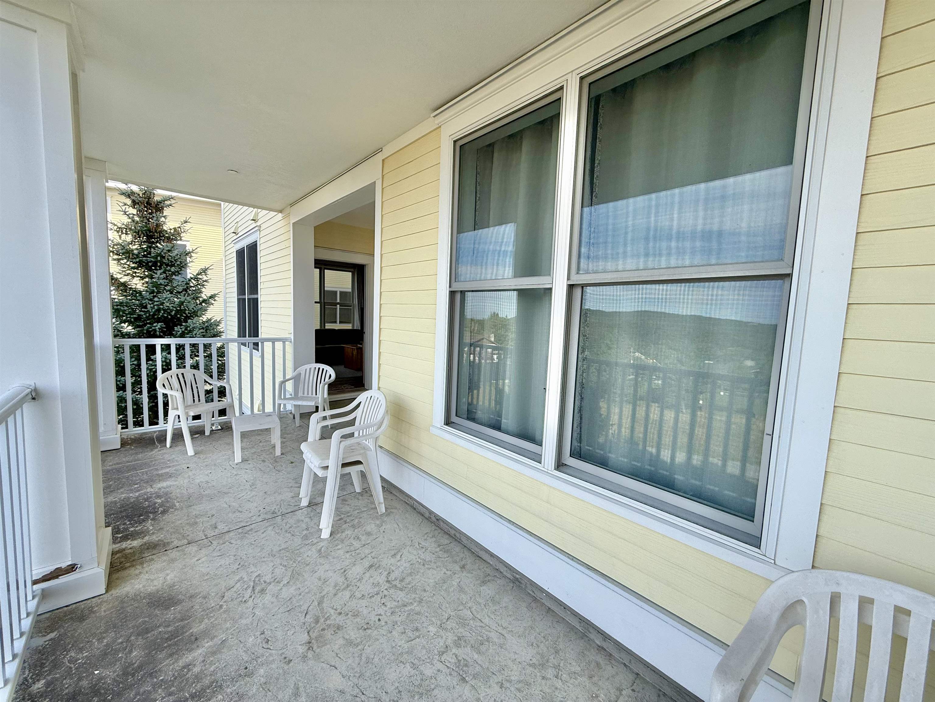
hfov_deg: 102.1
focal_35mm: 14
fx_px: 378
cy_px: 351
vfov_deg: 85.7
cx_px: 468
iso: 50
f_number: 2.2
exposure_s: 1/368
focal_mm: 2.22
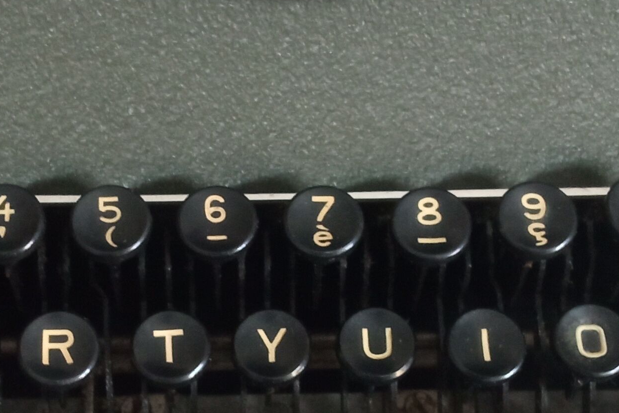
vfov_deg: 14.6
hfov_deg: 21.7
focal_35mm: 94
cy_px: 229
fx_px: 1616
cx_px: 274
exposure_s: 1/20
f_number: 2.2
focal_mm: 3.79
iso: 994
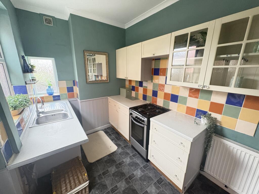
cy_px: 97
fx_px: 105
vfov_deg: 85.7
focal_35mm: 14
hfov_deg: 102.1
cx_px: 130
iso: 500
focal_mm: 2.22
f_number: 2.2
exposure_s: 1/60
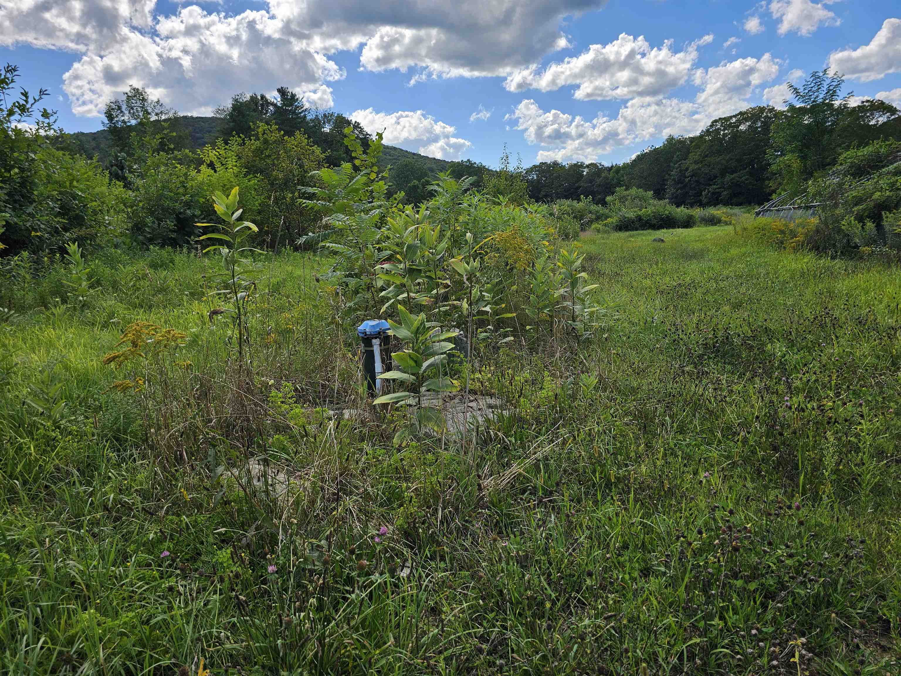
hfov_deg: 73.9
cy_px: 338
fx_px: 599
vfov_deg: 58.9
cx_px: 450
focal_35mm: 23
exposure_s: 1/790
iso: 10
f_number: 1.7
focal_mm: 6.3
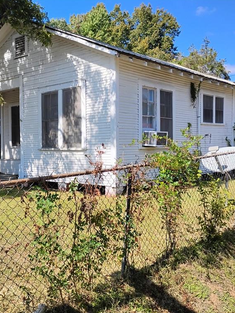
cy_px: 155
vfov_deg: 49.0
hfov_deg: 37.2
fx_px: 344
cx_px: 71
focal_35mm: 38
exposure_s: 1/611
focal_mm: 4.26
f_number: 1.8
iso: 100
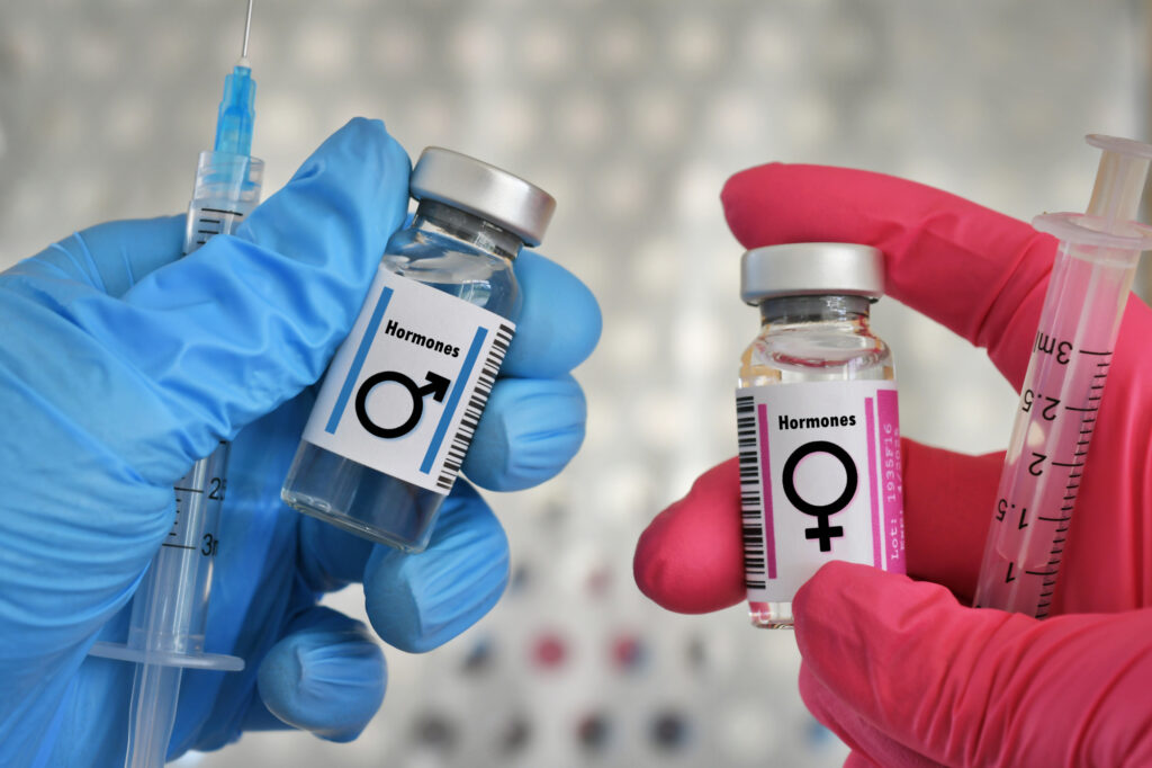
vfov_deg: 22.6
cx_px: 576
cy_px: 384
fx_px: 1919
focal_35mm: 60
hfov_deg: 33.4
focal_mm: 40
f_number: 7.1
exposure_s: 1/80
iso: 200
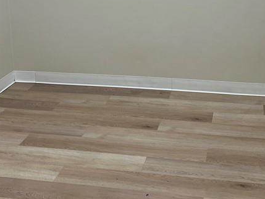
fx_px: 475
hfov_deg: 31.2
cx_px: 143
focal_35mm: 62
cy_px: 4
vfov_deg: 22.8
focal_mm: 5.1
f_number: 1.6
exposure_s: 1/120
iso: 50
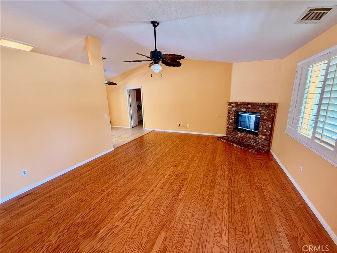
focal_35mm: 14
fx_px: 136
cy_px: 126
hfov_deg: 102.1
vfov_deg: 85.7
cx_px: 168
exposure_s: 1/60
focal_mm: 2.22
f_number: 2.2
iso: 200
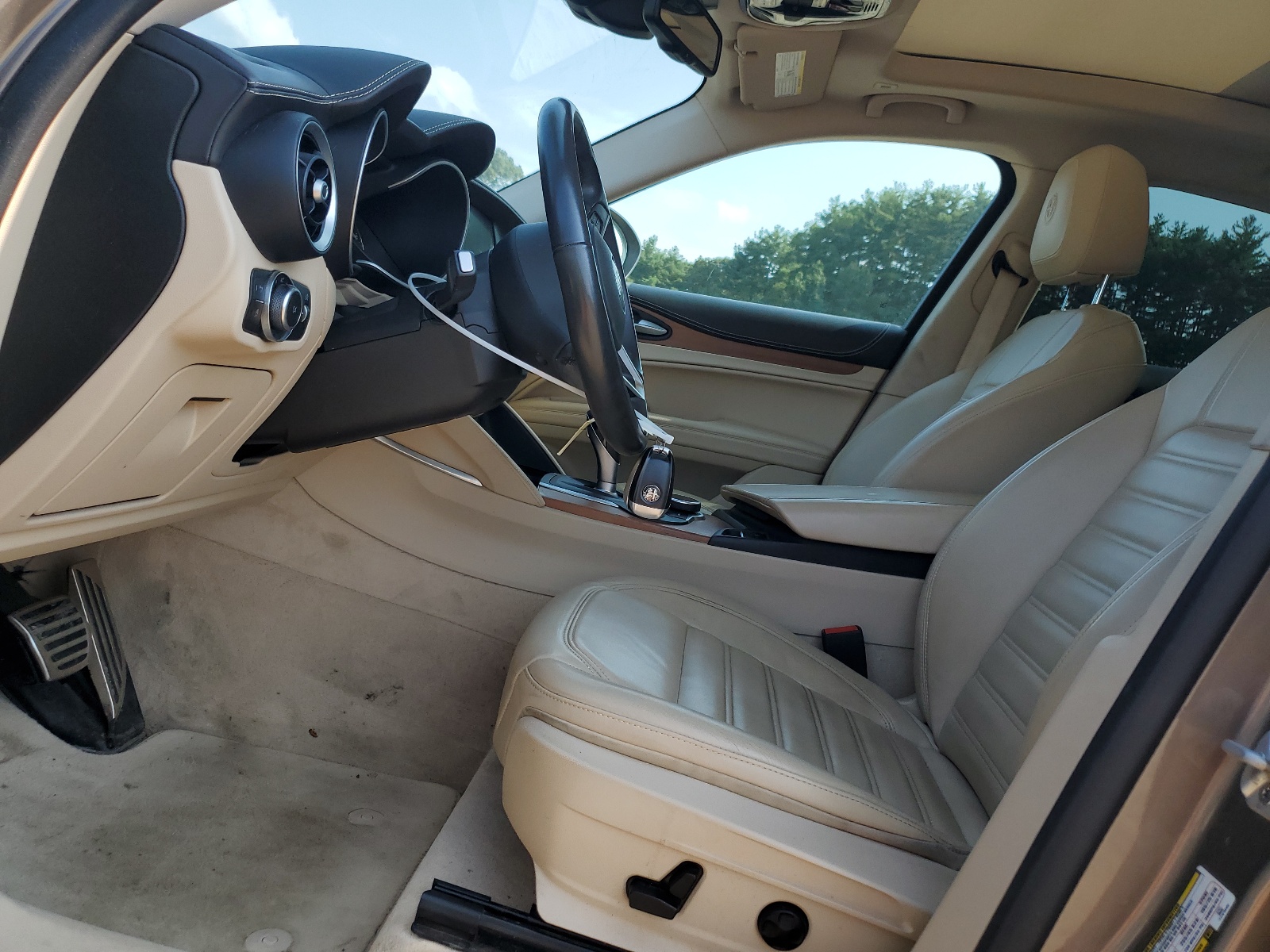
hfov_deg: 67.3
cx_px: 635
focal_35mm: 26
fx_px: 954
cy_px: 476
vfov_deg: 53.1
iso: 50
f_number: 1.5
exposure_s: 1/1111
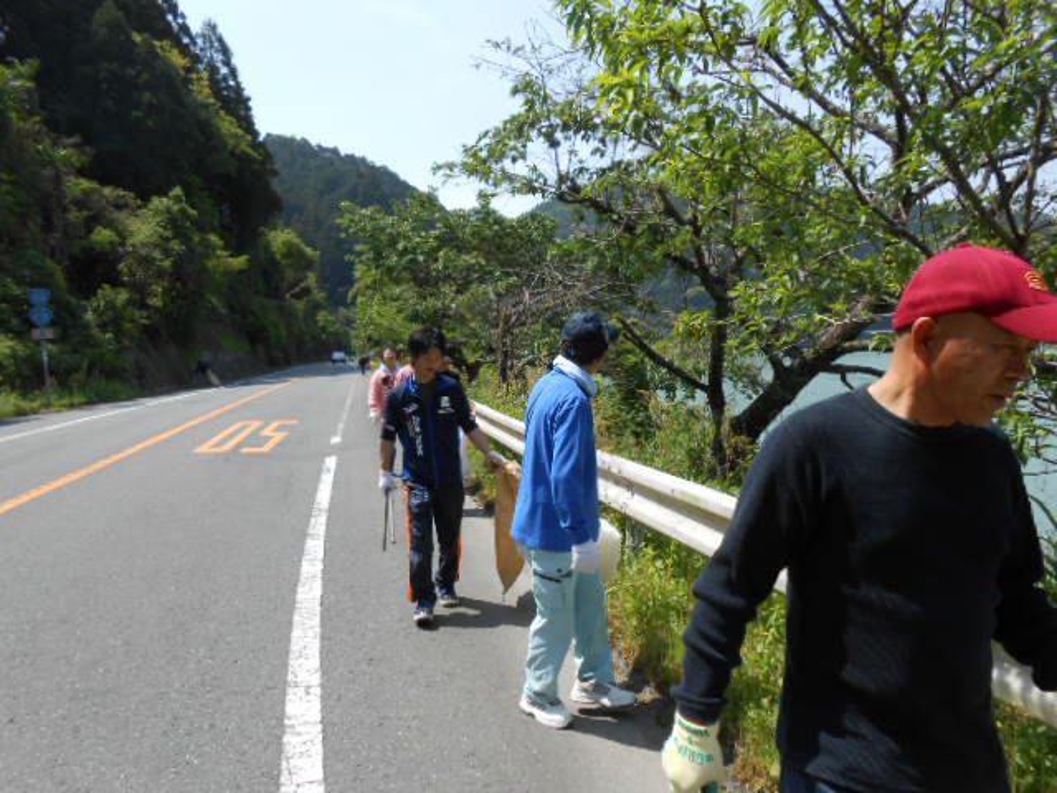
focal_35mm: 26
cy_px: 396
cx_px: 528
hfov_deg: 67.3
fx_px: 794
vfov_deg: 53.1
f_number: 3.5
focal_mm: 4.6
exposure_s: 1/640
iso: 80
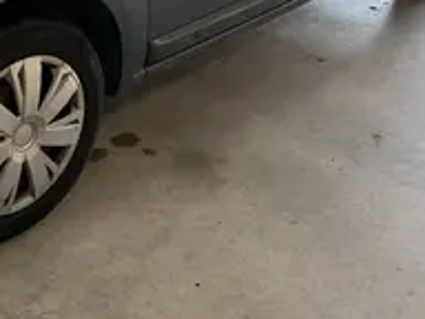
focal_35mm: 61
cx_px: 61
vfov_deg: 22.4
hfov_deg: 30.6
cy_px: -50
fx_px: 749
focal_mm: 6.76
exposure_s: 1/183
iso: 200
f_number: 1.78
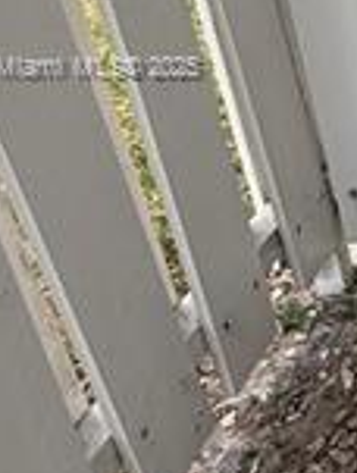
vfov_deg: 26.6
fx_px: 972
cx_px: 742
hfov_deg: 15.7
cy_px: 69
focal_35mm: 71
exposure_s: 1/138
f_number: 2.2
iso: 50
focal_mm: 2.22
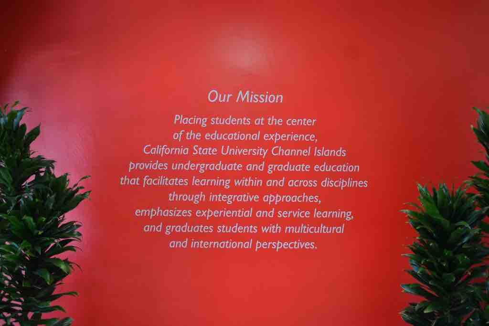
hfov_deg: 61.9
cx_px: 244
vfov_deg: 43.6
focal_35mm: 30
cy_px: 163
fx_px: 408
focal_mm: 20
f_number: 3.8
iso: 400
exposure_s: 1/30
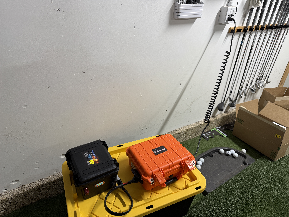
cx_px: 144
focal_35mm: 24
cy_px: 108
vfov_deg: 56.8
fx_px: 200
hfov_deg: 71.6
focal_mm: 6.76
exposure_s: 1/60
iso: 100
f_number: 1.78
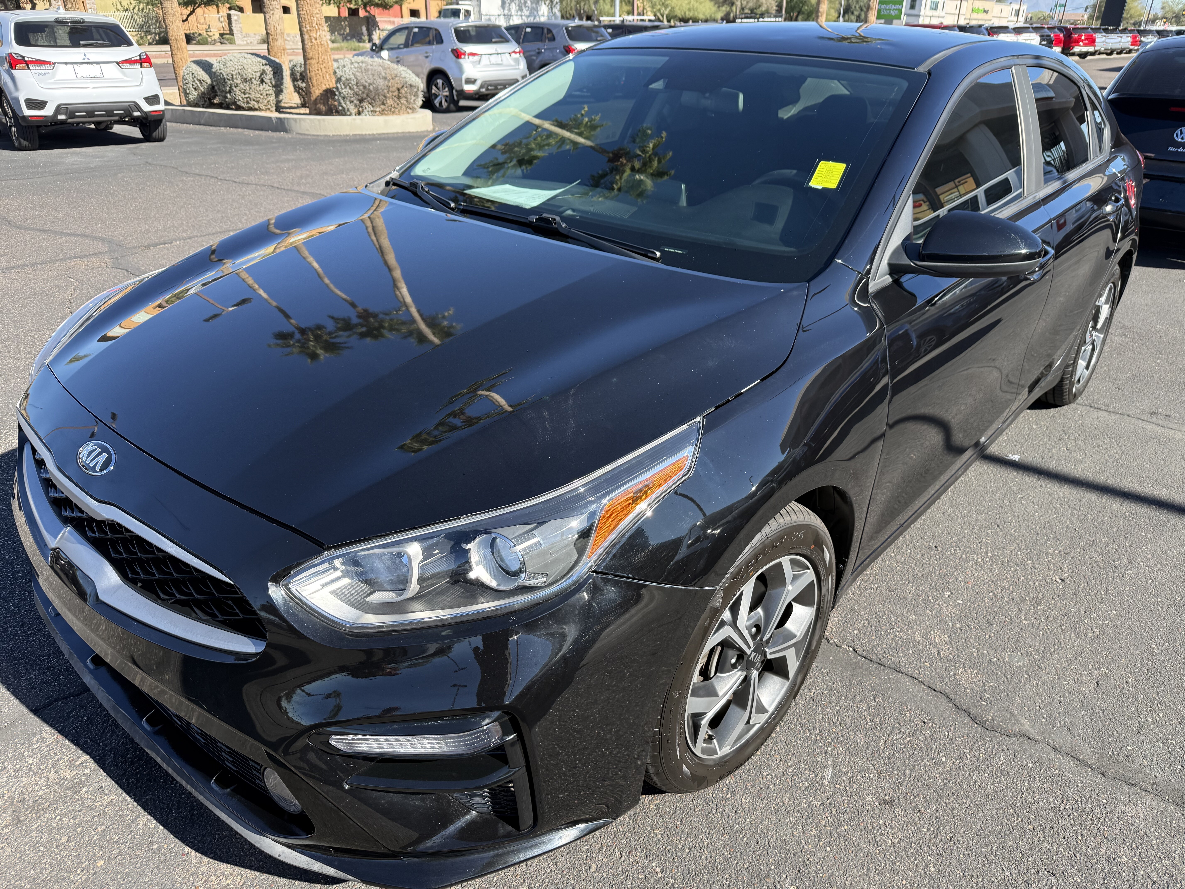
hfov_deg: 71.6
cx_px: 592
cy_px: 444
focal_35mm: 24
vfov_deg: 56.8
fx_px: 822
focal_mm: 6.76
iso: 100
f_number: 1.78
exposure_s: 1/1437
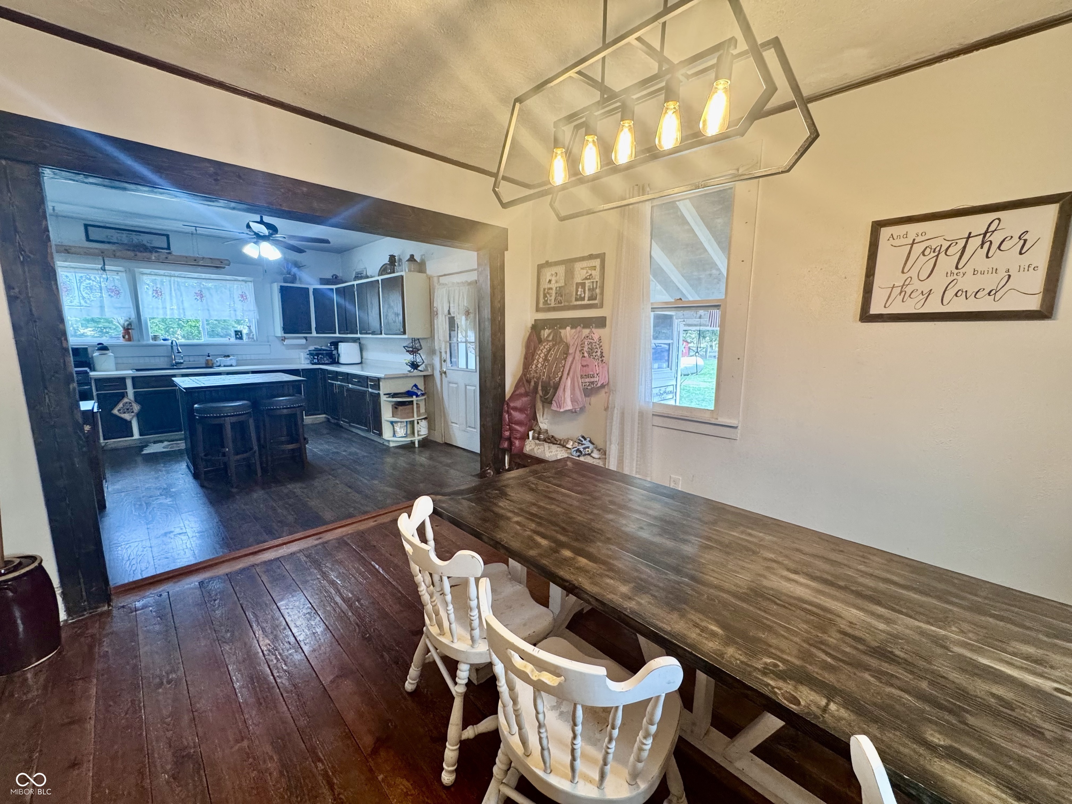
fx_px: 434
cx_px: 536
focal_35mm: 14
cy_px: 402
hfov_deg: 102.1
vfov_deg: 85.7
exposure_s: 1/60
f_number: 2.2
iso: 250
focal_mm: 2.22
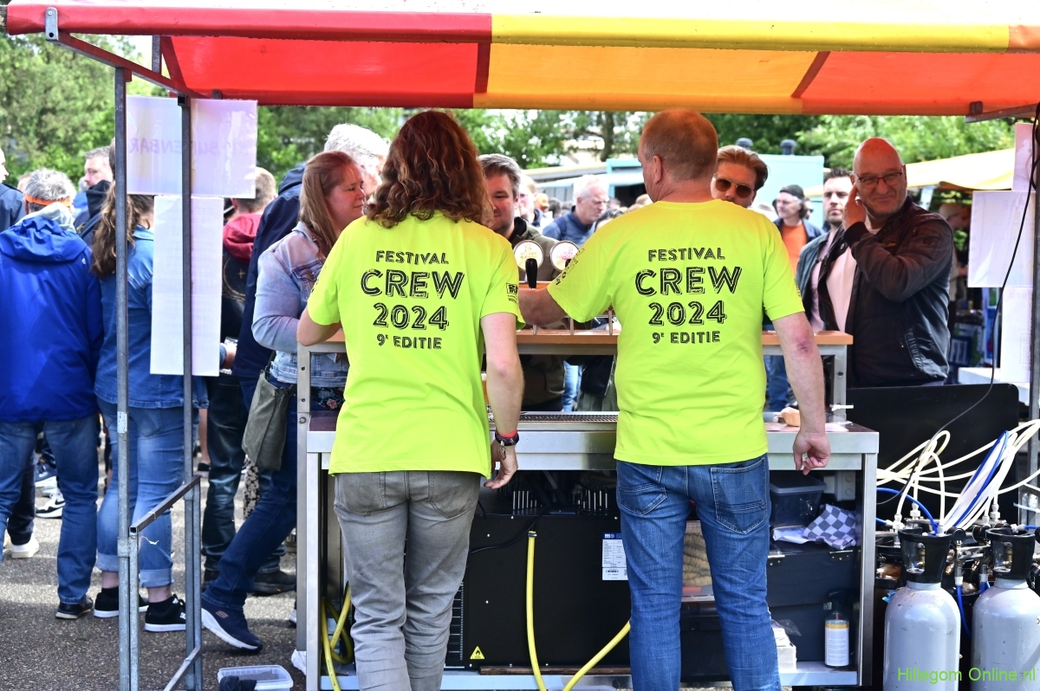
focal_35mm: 60
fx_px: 1732
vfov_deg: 22.6
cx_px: 520
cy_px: 346
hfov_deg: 33.4
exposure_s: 1/640
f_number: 6.3
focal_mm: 60
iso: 400
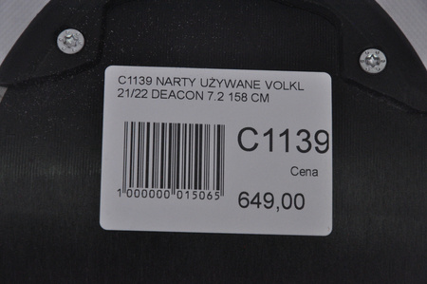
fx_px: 1866
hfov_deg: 13.1
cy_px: 142
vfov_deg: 8.7
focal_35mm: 158
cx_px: 214
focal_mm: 105
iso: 3200
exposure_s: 1/125
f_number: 9.5
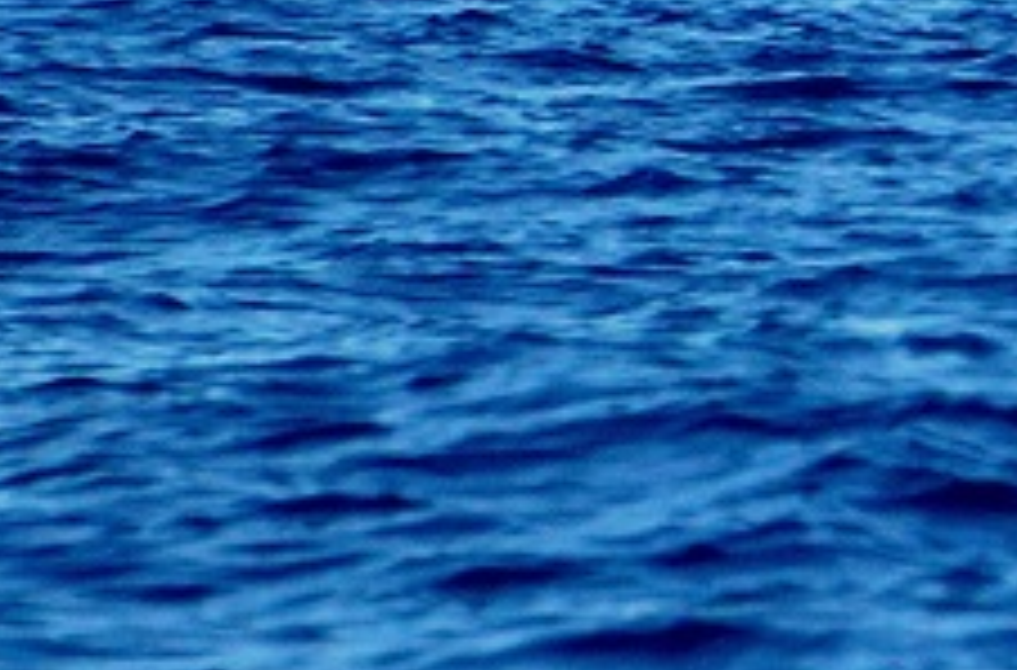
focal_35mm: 1991
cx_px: 2000
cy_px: -313
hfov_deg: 1.0
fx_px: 56051
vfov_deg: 0.7
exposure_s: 1/8000
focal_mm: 300
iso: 2800
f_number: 5.6
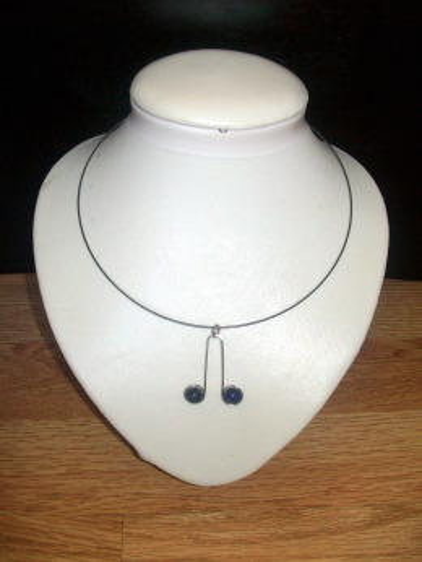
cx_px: 211
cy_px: 281
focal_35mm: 36
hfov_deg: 39.7
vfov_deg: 51.3
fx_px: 584
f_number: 2.7
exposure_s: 1/60
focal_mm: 6
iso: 160
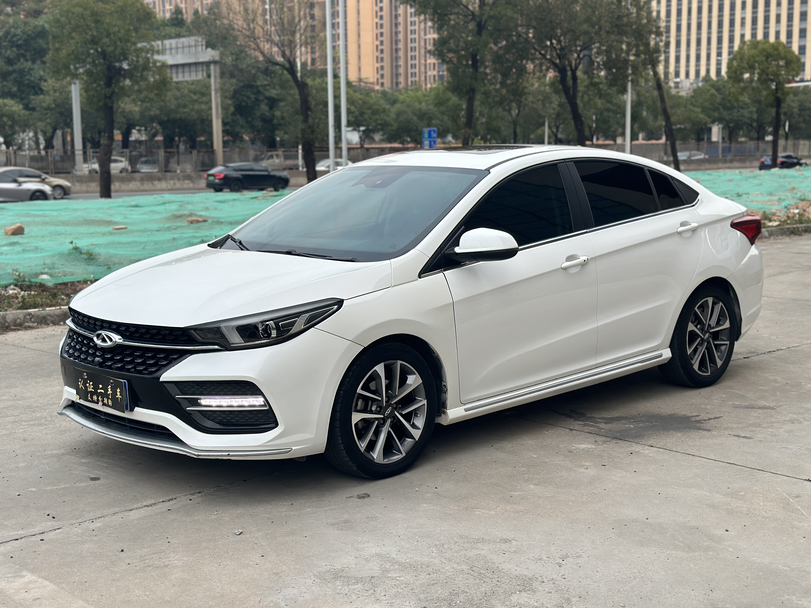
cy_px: 304
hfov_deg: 39.7
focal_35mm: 48
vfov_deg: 30.3
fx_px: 1125
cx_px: 406
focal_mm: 6.86
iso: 80
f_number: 1.78
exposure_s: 1/171
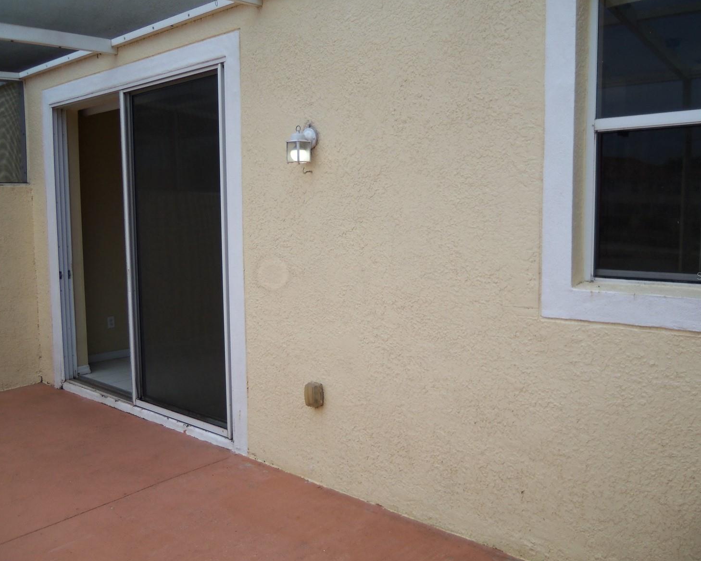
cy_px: 276
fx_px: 622
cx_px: 358
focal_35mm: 30
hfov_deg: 58.8
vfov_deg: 48.5
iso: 64
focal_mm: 5.1
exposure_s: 1/320
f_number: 3.9
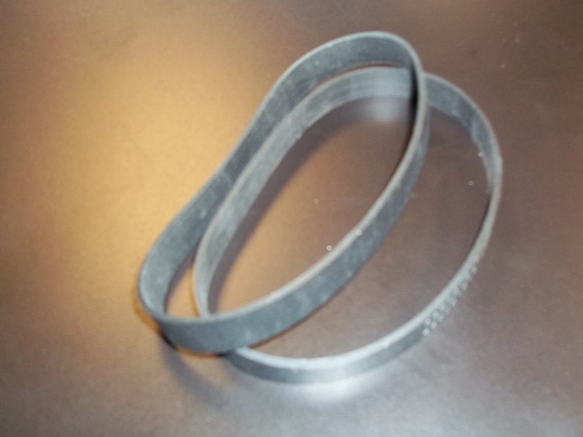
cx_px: 342
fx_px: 691
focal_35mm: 41
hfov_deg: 45.6
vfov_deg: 35.1
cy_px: 238
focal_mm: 5.7
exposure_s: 1/30
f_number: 2.9
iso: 160
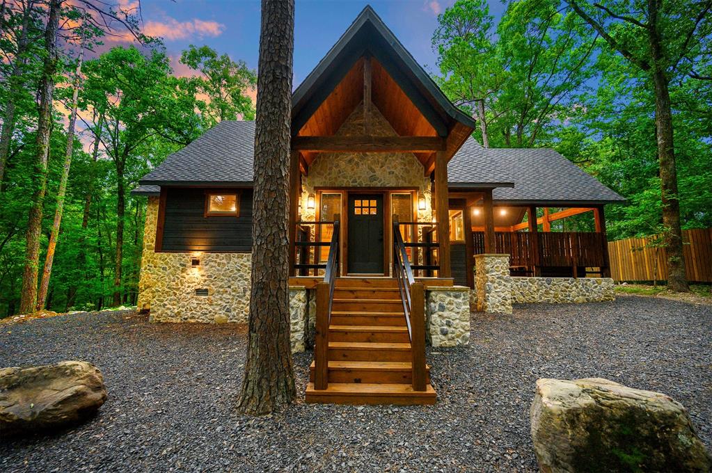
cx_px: 356
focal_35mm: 14
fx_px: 277
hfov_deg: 104.3
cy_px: 236
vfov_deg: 81.1
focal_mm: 14
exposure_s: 1/40
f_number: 4
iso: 640
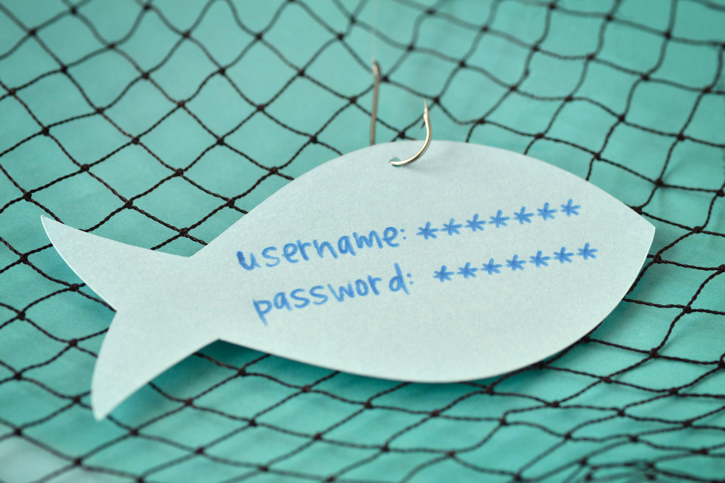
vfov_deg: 10.2
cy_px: 242
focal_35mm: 135
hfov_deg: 15.2
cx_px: 362
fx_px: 2719
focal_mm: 90
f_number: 10
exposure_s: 1/10
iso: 100
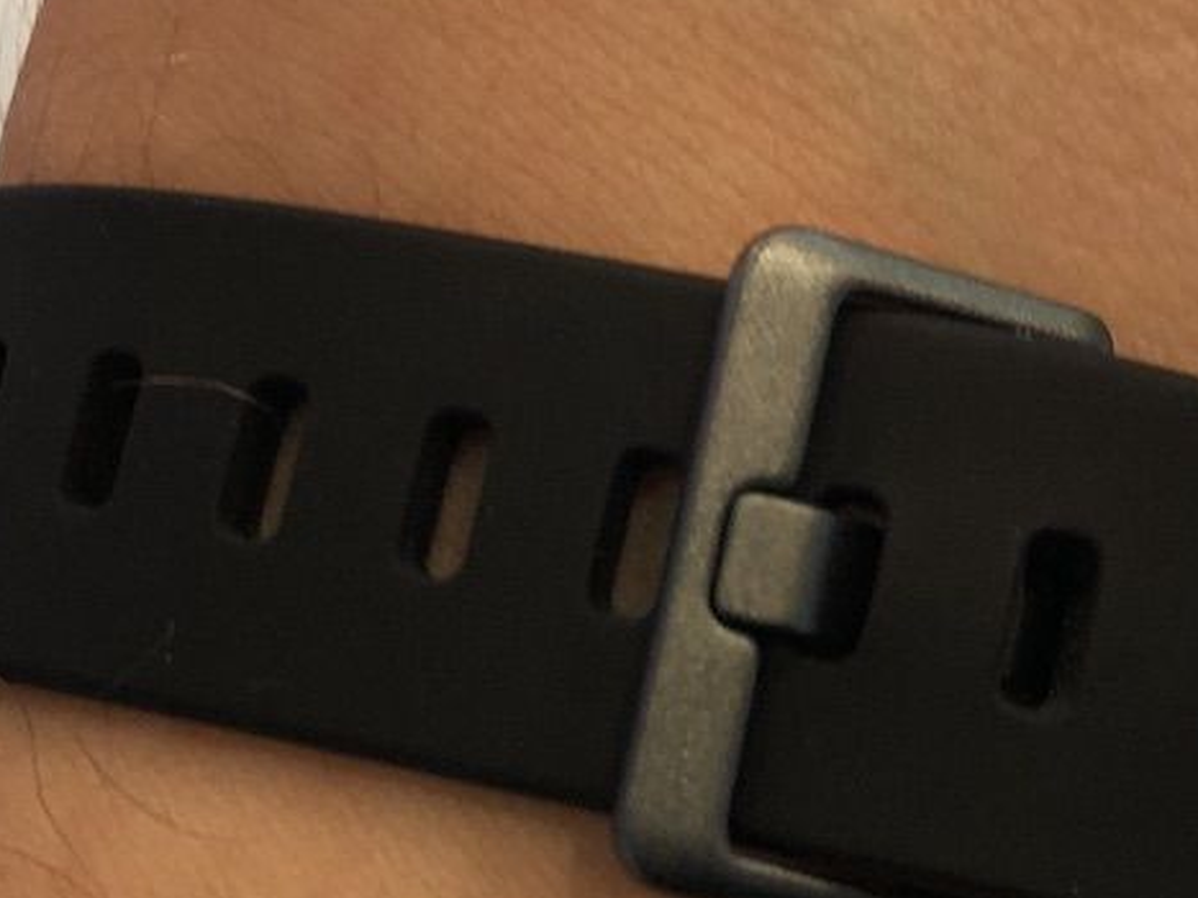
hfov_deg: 21.7
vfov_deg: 16.4
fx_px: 3114
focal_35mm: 90
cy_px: 553
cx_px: 806
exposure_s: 1/20
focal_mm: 4
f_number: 1.8
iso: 40
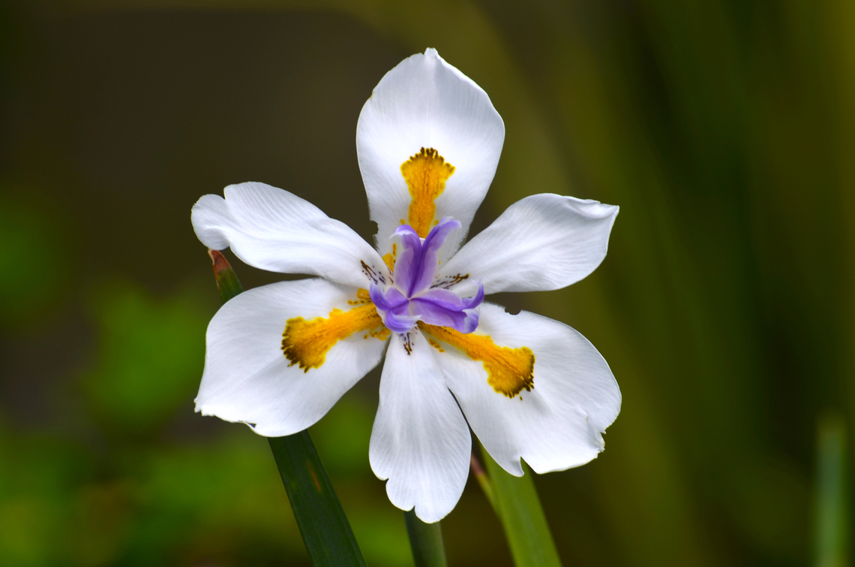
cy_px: 284
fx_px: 6577
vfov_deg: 4.9
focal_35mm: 278
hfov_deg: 7.4
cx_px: 428
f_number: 8
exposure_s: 1/160
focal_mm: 185
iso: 100
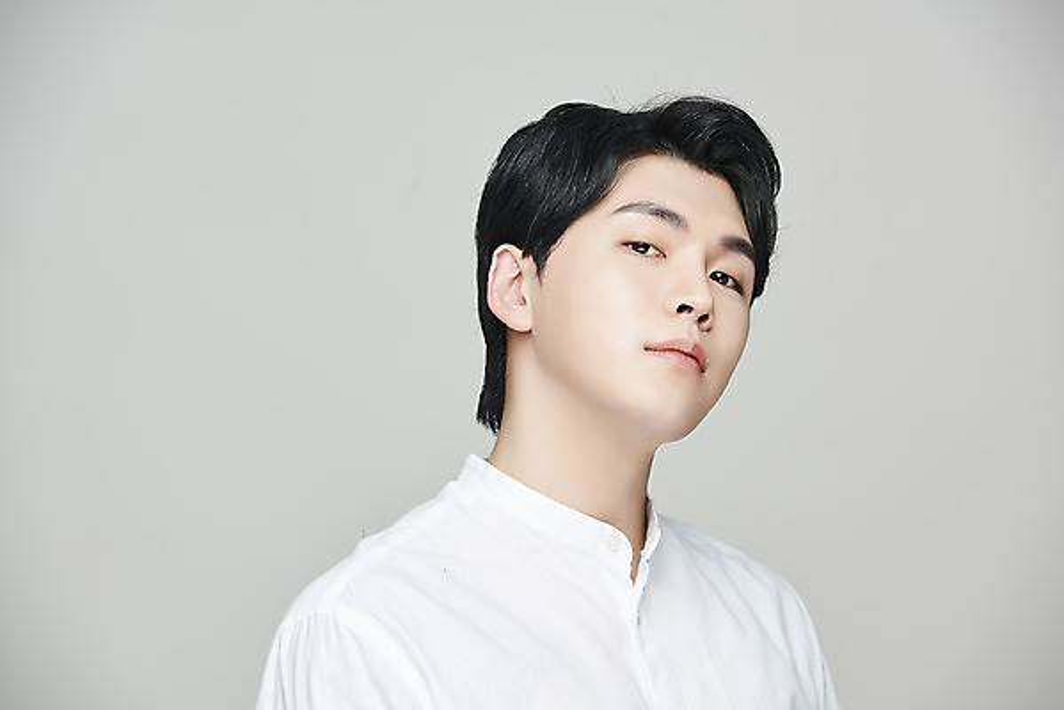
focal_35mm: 180
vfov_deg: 7.6
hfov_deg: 11.4
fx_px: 5322
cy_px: 355
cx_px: 532
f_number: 8
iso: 64
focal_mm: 180
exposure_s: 1/125
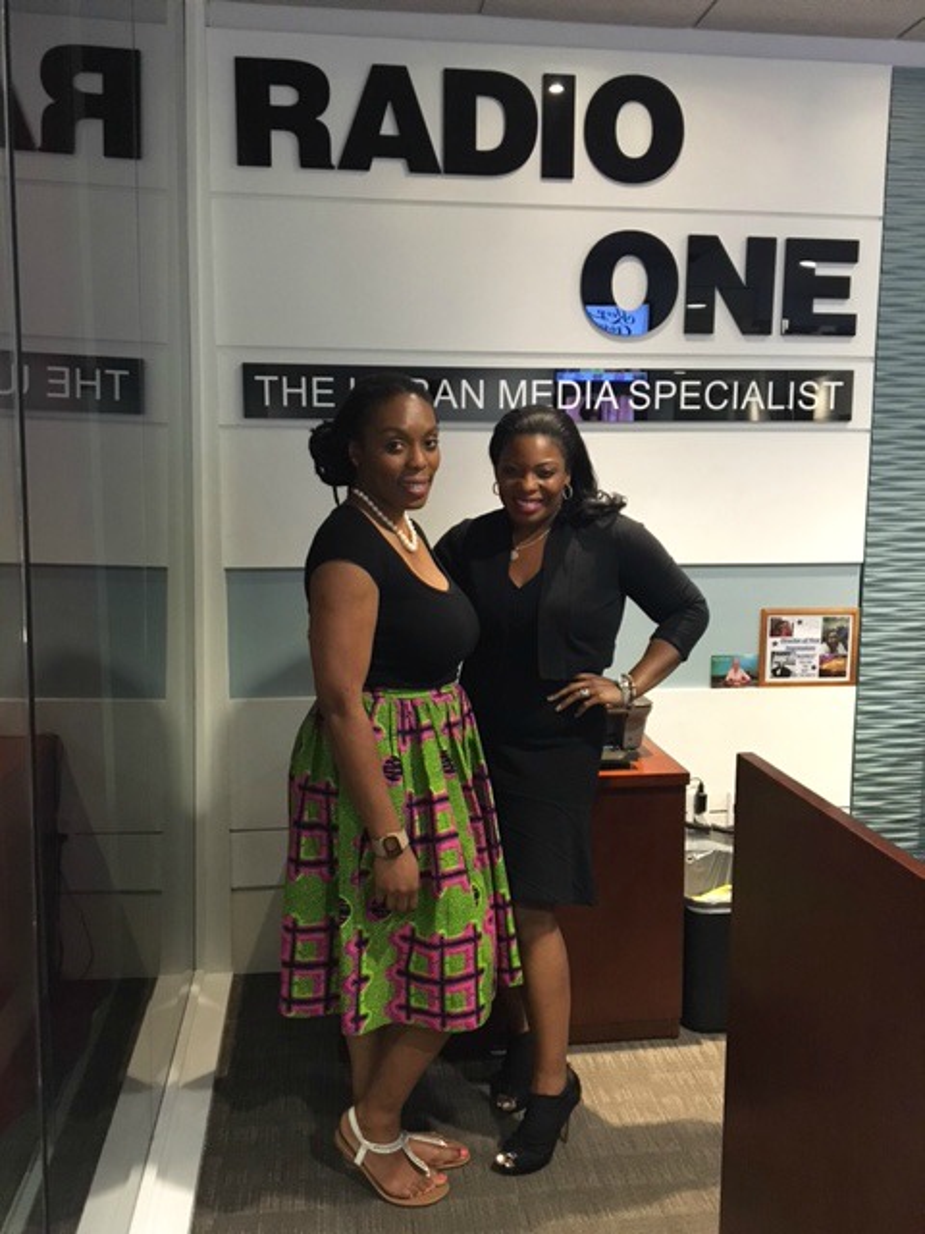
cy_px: 617
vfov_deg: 61.7
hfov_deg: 48.2
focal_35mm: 29
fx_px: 1033
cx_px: 462
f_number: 2.2
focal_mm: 4.15
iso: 320
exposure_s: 1/15
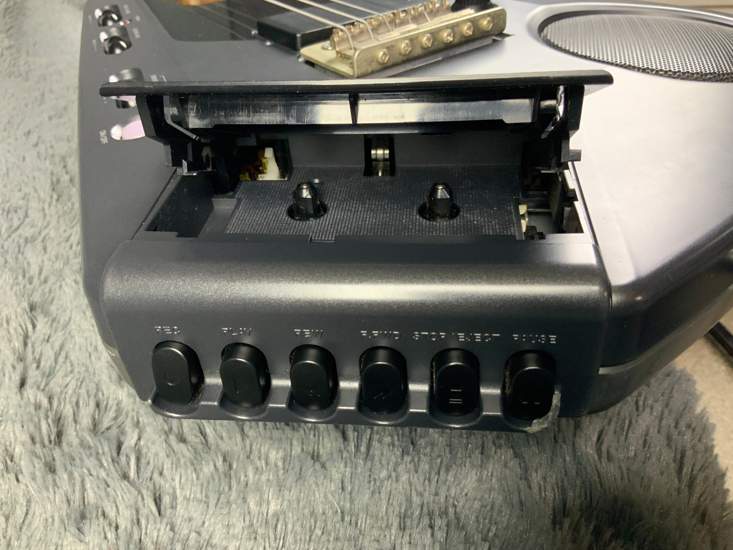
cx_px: 366
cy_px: 275
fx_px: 614
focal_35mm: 29
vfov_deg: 48.2
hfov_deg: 61.7
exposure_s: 1/60
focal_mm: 3
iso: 200
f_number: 1.8
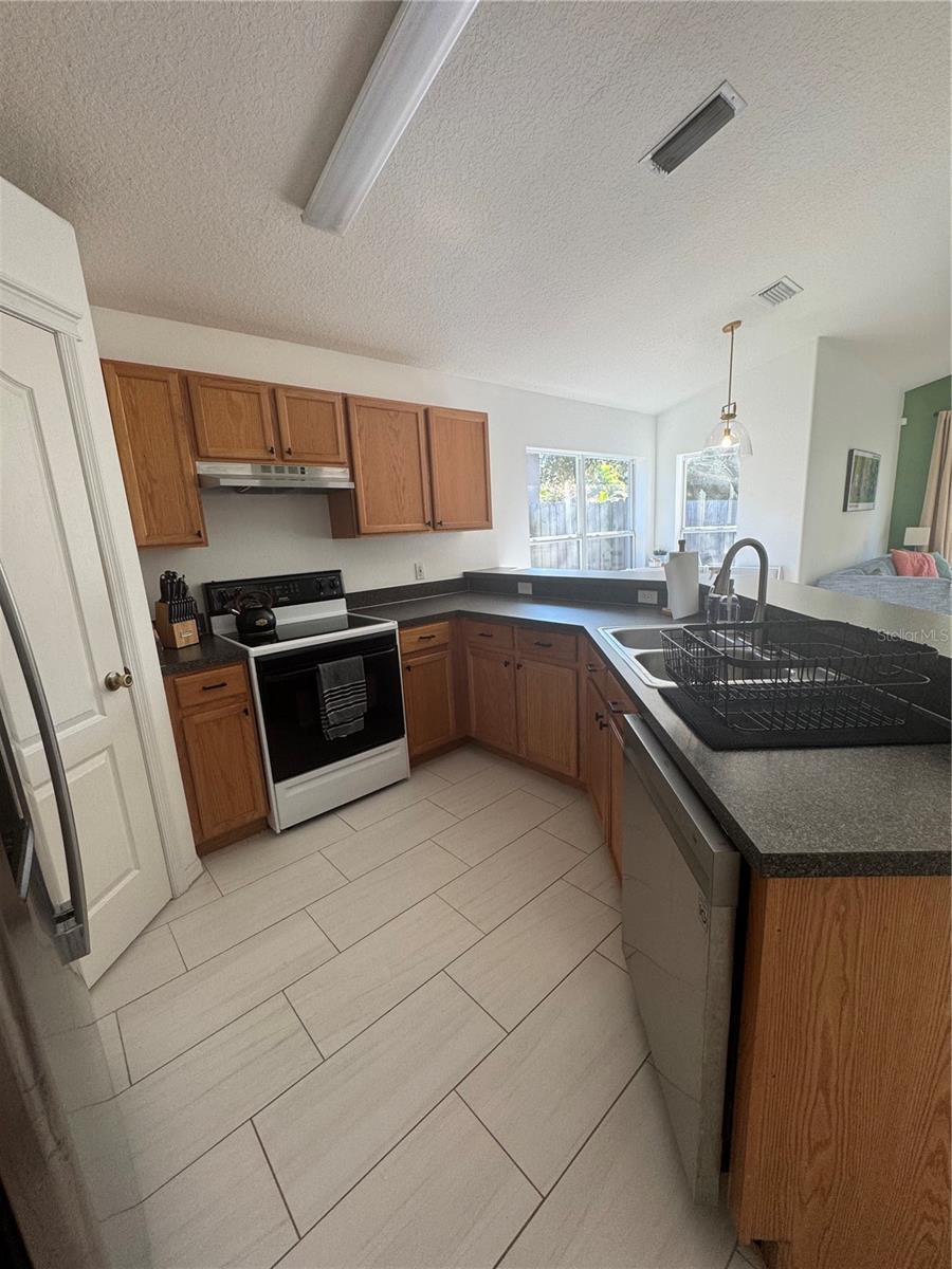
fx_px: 513
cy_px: 634
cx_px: 476
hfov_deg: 85.7
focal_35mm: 14
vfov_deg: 102.1
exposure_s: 1/120
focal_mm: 2.22
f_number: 2.2
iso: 125
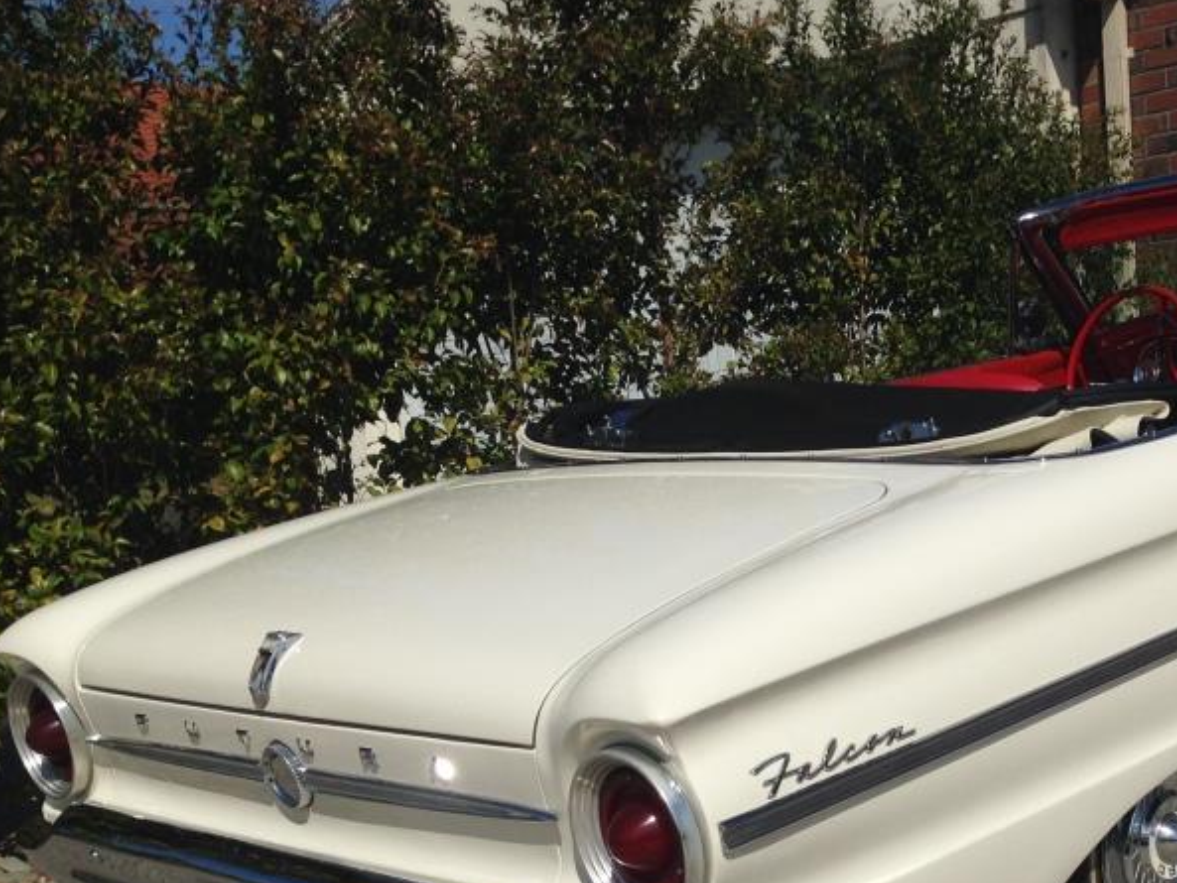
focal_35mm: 57
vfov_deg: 25.3
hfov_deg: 32.5
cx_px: 1006
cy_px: 685
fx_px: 1938
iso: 50
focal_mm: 4.12
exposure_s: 1/6024
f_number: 2.4
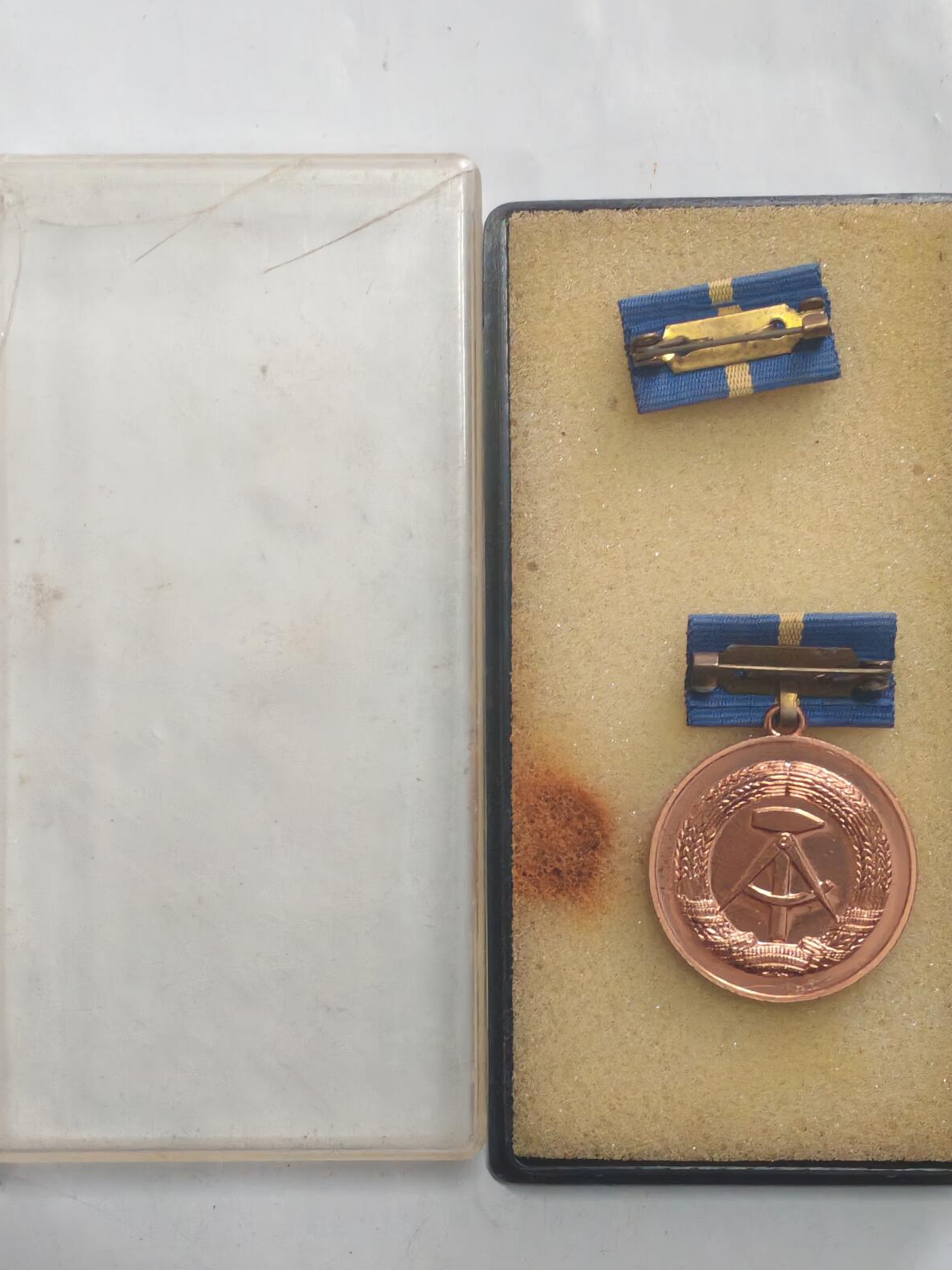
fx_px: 2824
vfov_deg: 25.3
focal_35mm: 77
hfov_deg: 19.1
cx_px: 483
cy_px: 704
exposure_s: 1/33
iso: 640
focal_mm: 5.52
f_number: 1.95
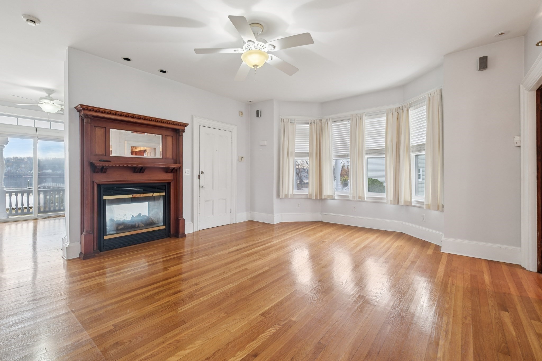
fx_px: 226
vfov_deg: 77.3
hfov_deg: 100.4
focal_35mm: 15
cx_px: 271
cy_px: 180
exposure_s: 1/10
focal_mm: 10
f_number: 5.6
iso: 400
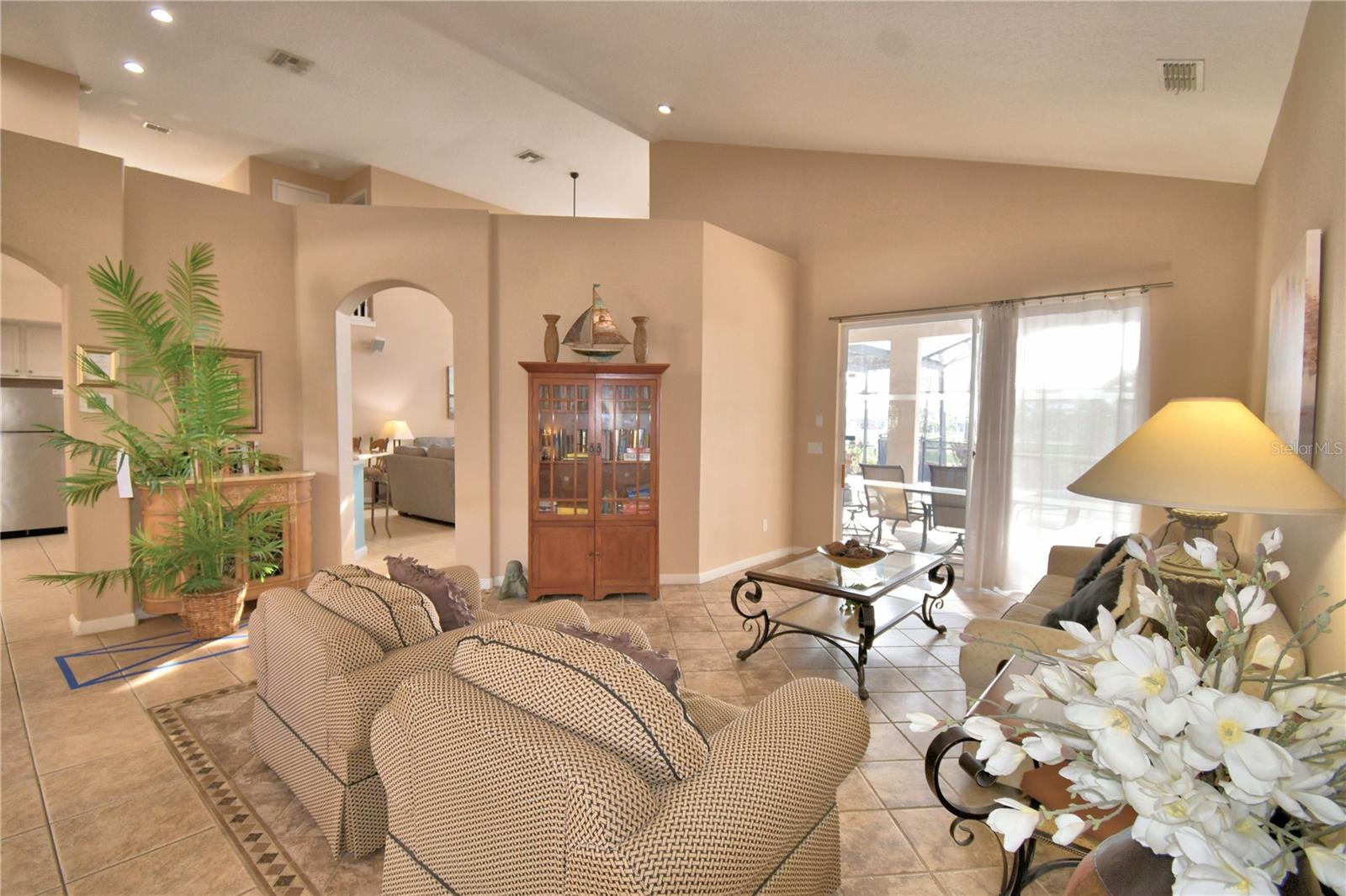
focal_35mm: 15
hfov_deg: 100.4
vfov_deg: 77.3
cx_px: 673
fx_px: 561
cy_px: 448
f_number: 4.5
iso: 200
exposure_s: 1/40
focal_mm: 10
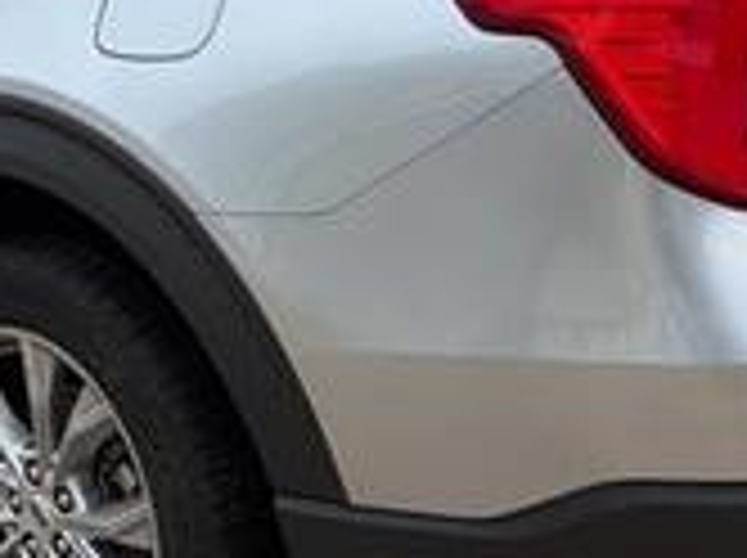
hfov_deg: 26.6
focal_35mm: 73
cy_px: 184
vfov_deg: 20.0
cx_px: 248
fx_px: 1573
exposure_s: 1/1522
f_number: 1.78
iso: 80
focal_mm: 6.76
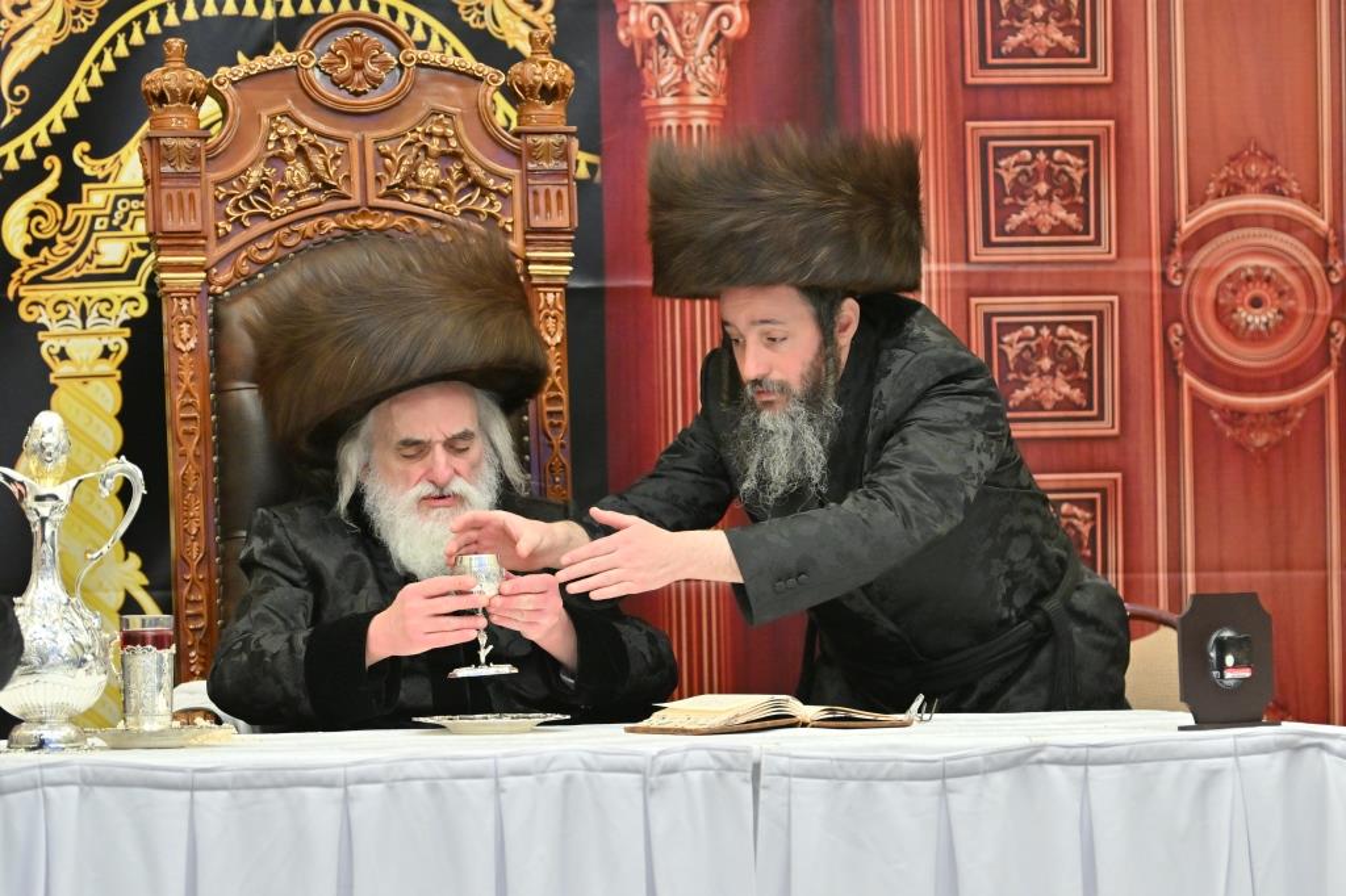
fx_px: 7550
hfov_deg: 10.2
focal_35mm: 202
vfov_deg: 6.8
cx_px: 673
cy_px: 448
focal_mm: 135
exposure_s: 1/200
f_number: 2.8
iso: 1000
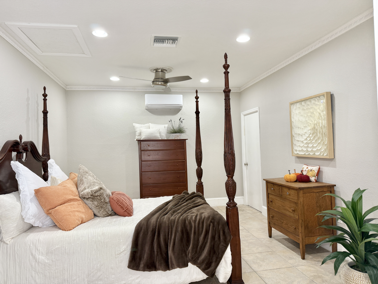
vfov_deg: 56.8
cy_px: 142
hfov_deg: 71.6
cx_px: 189
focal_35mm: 24
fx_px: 262
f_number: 1.78
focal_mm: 6.76
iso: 125
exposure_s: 1/60
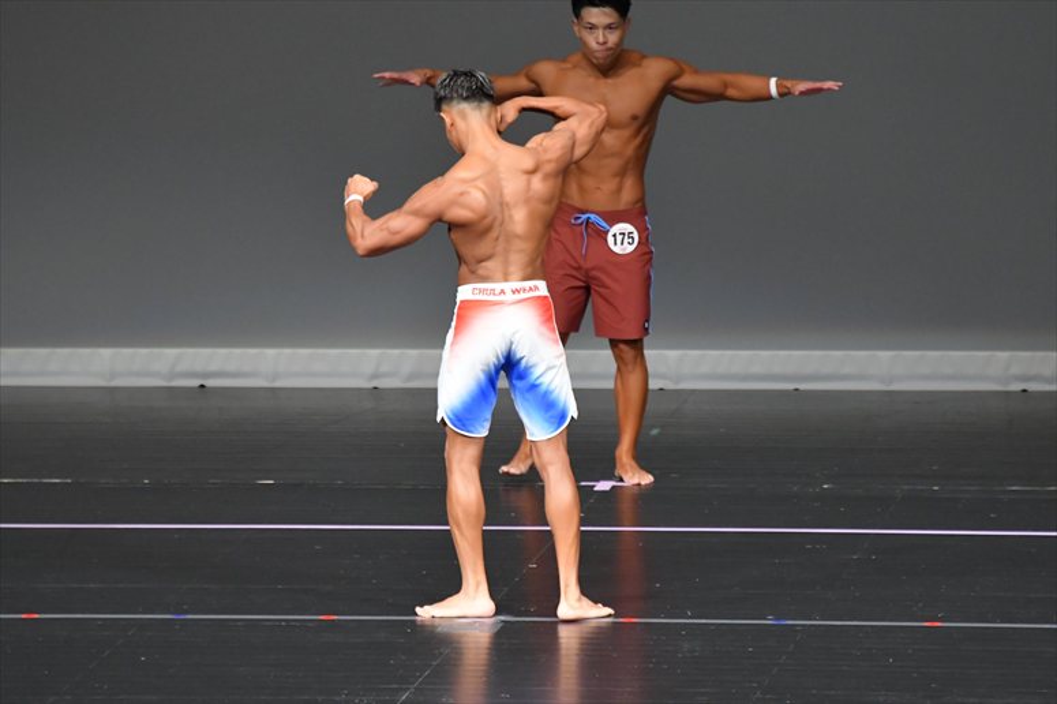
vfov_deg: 4.0
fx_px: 10125
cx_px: 528
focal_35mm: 345
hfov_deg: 6.0
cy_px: 352
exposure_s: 1/400
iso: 5000
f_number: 5.6
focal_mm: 230
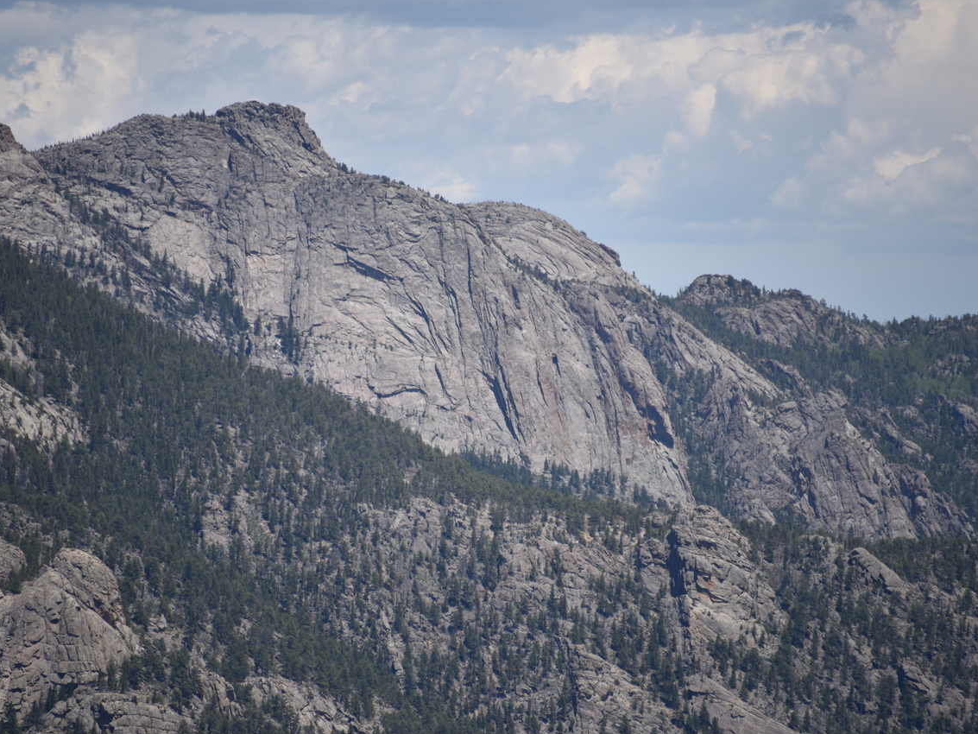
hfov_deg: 6.1
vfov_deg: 4.6
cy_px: 366
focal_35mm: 326
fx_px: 9211
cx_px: 468
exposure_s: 1/640
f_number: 5.6
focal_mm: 300
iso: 110
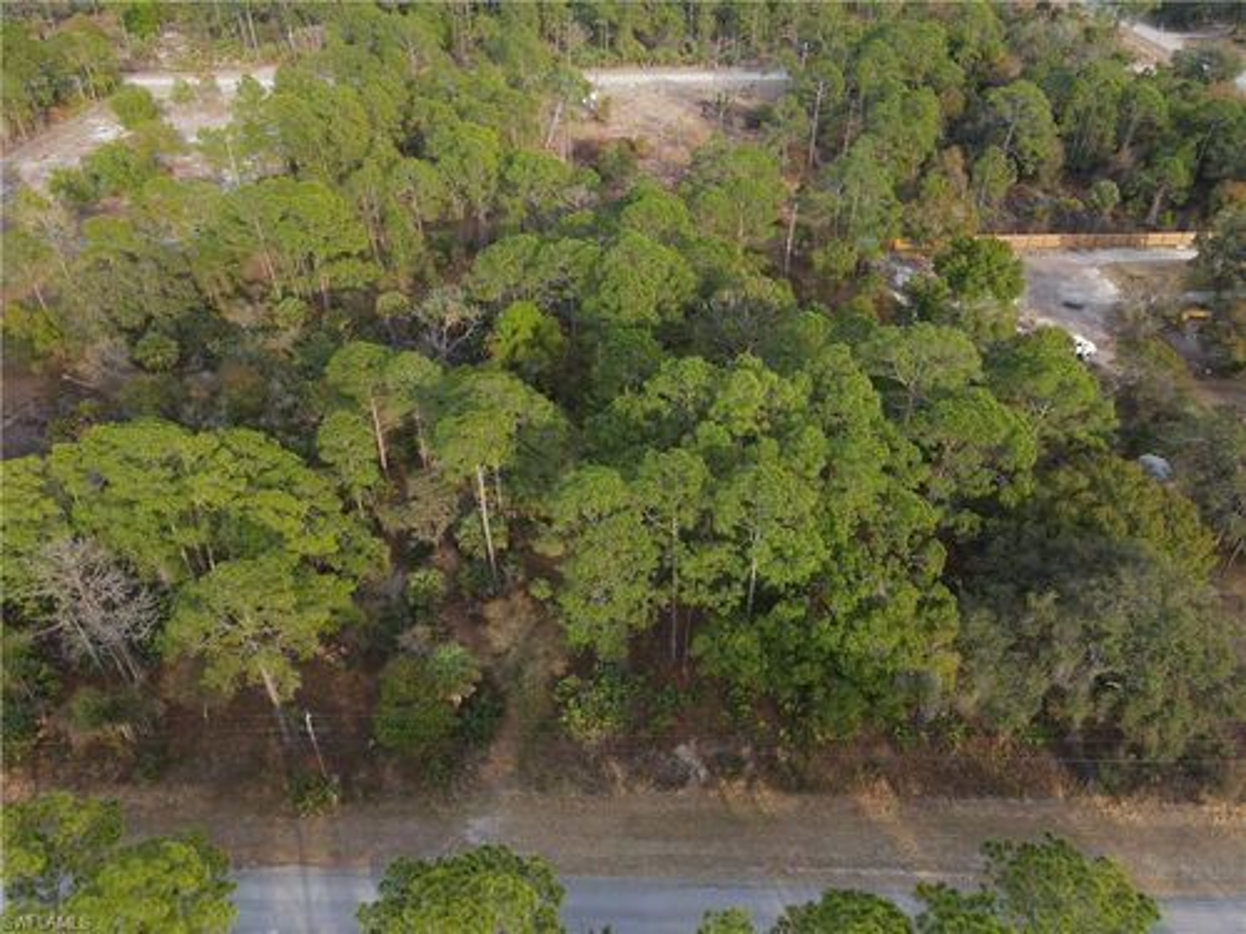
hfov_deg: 71.6
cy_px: 467
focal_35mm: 24
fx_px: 864
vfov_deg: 56.8
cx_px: 623
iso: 100
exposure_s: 1/100
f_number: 2.8
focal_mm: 4.5
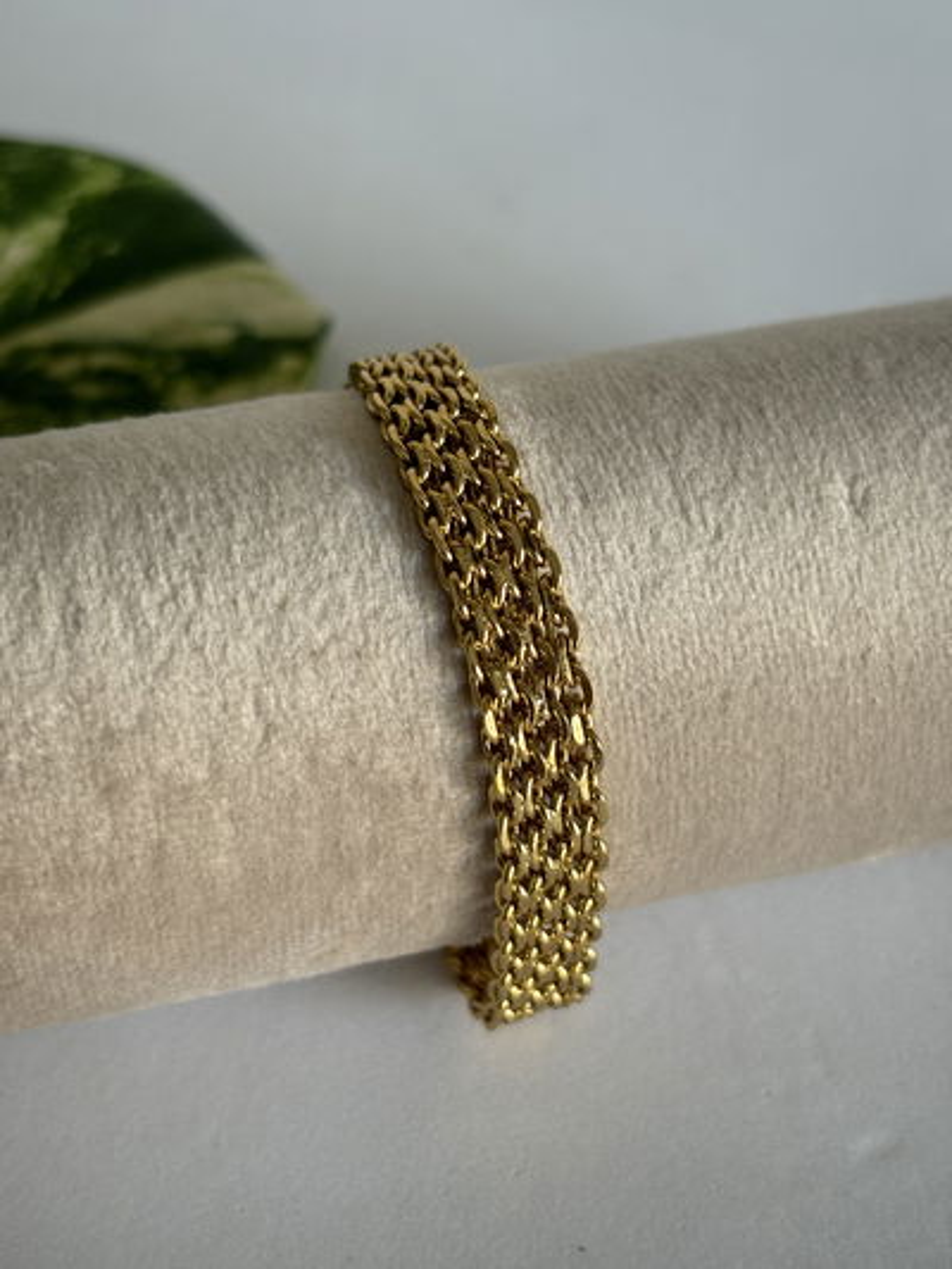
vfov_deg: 36.8
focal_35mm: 52
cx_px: 476
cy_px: 634
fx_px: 1906
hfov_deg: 28.0
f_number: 1.6
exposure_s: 1/60
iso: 64
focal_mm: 5.96
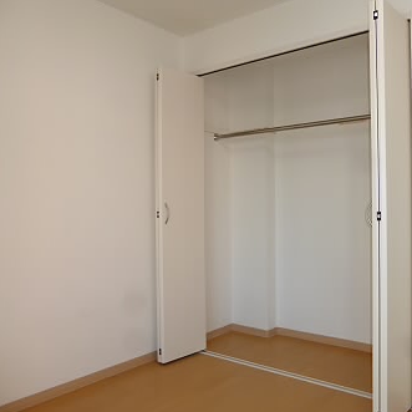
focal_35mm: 30
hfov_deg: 53.8
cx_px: 235
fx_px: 404
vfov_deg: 54.0
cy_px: 208
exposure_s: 1/60
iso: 125
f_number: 3.1
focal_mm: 4.5
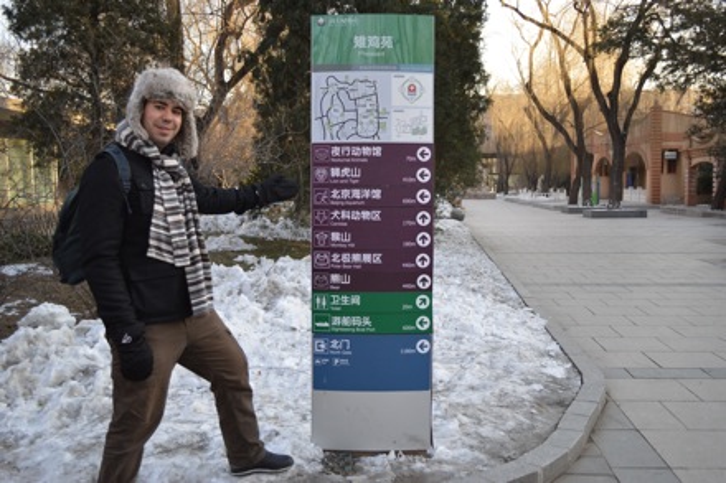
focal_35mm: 36
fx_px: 726
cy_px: 242
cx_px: 363
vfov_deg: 36.8
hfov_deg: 53.1
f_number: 4
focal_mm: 24
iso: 720
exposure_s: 1/500
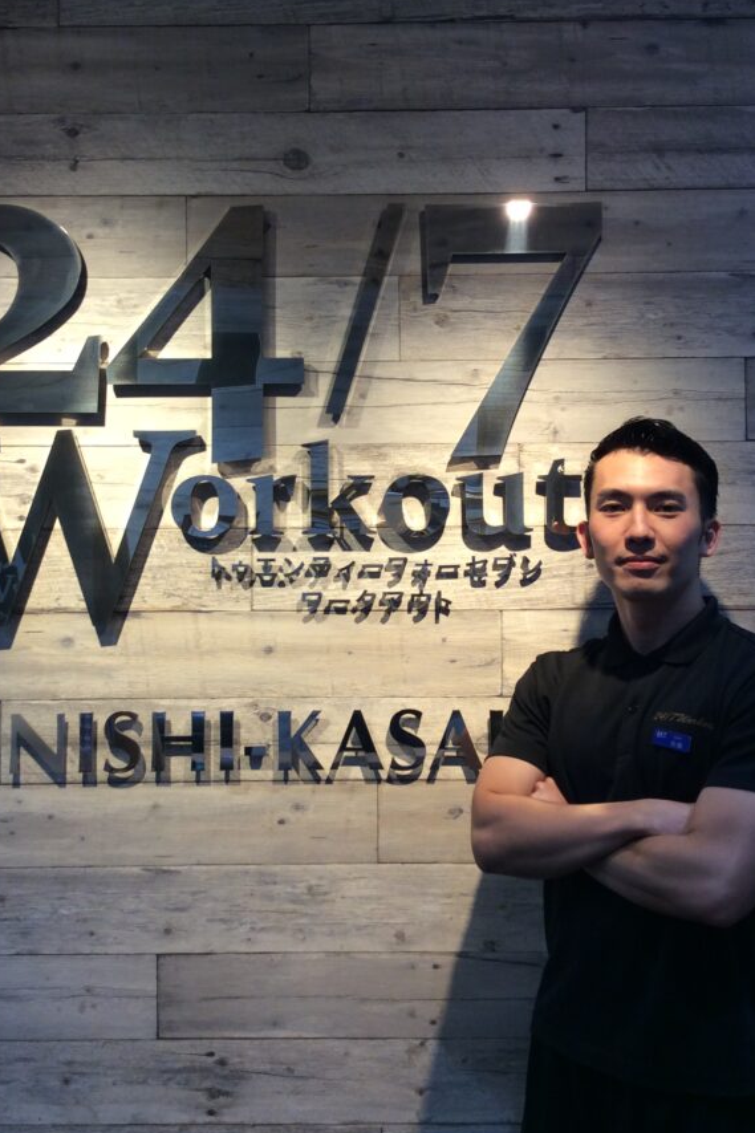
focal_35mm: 40
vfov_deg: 48.4
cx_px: 389
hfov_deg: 33.4
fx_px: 1259
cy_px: 517
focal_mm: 3.3
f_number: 2.4
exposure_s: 1/50
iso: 40
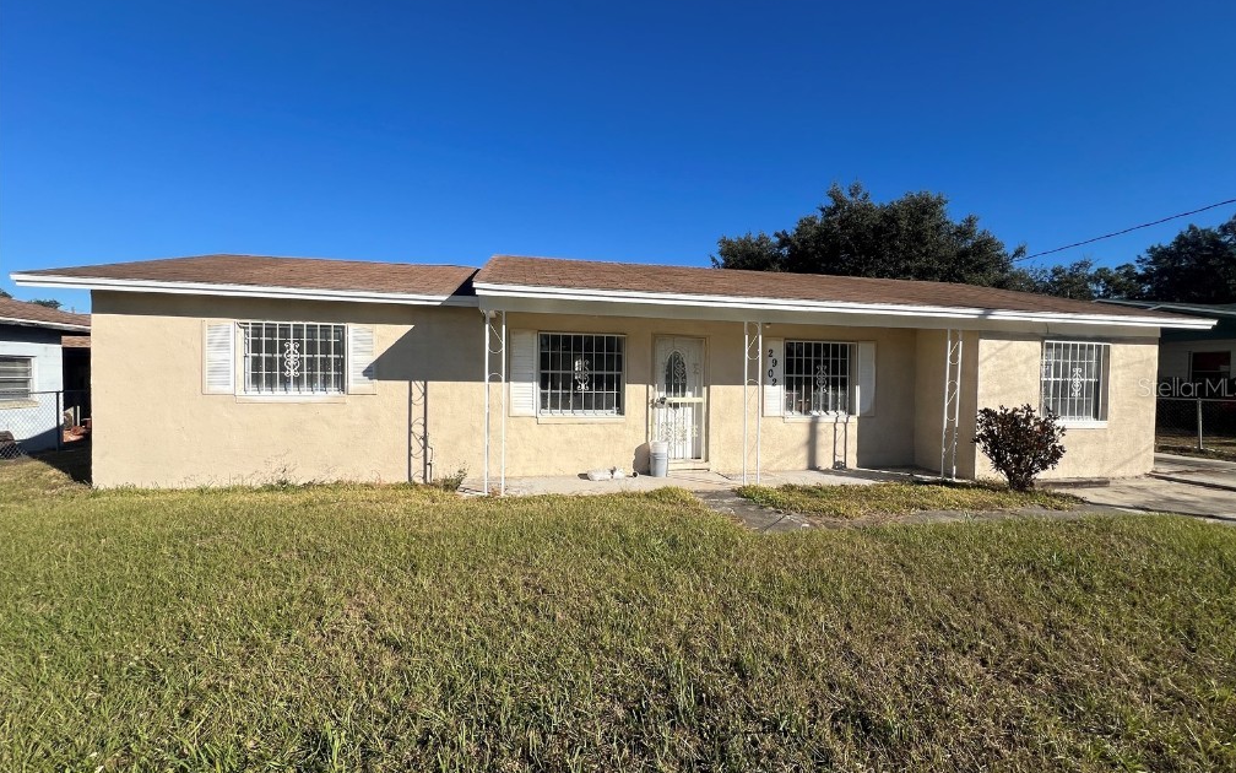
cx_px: 625
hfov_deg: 105.3
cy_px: 386
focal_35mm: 14
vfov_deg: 78.6
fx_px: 472
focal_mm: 1.57
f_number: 1.8
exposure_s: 1/2660
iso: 32
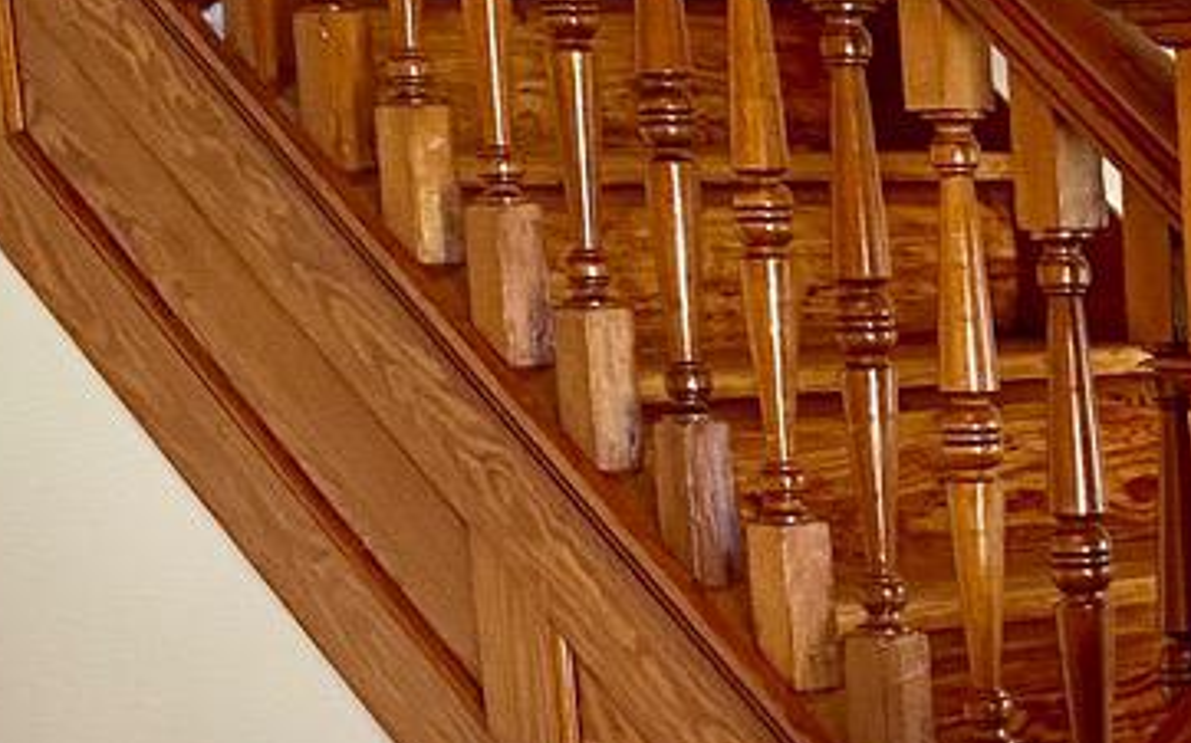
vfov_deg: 10.9
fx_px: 3796
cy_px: 1003
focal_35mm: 117
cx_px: 1740
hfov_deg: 16.4
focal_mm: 4.25
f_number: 1.8
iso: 100
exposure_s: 1/60
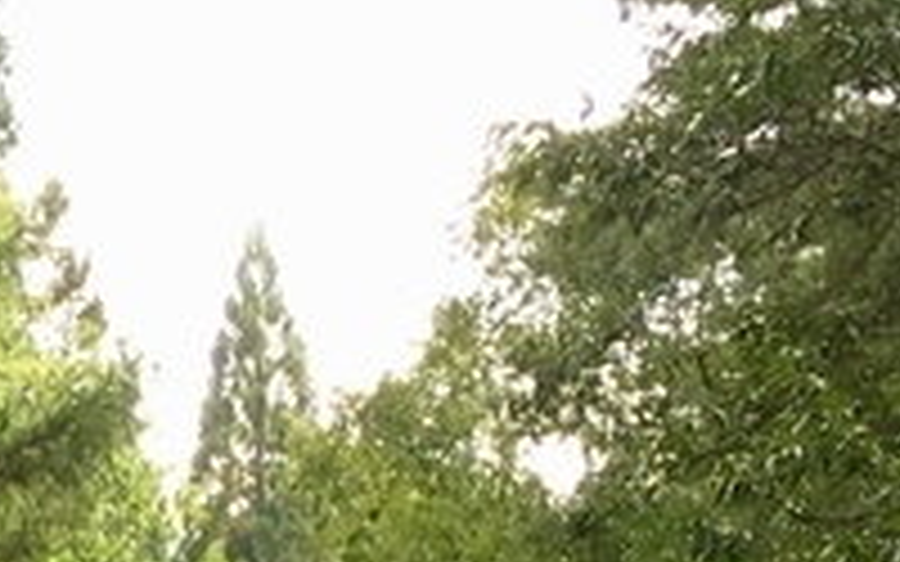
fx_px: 4513
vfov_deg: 6.6
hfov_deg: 10.9
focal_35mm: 184
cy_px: 1547
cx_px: -468
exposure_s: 1/149
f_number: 2.2
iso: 25
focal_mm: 4.15
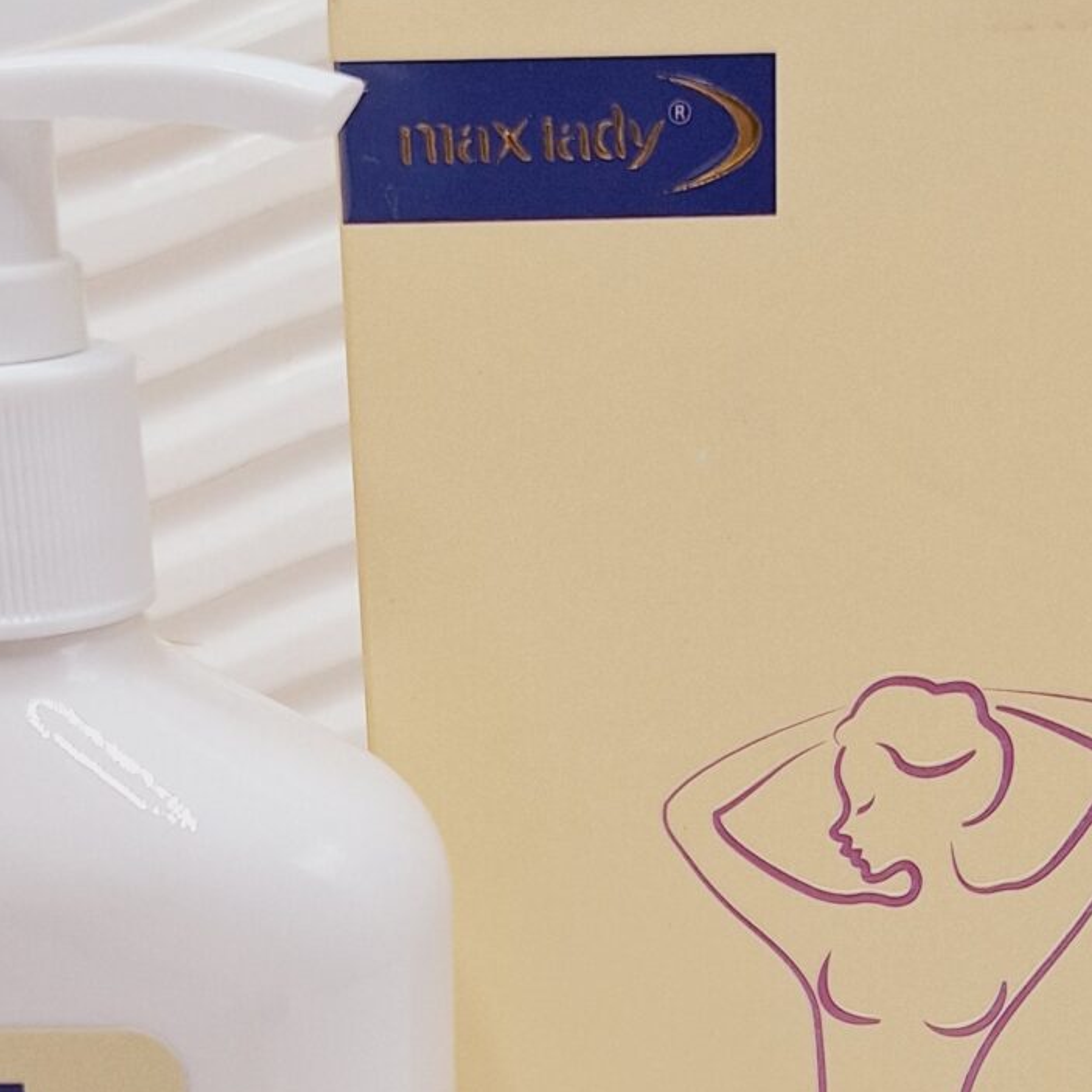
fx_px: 2641
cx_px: 646
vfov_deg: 22.7
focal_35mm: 74
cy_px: 1010
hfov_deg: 23.3
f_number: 1.8
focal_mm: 5.54
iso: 40
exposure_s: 1/447
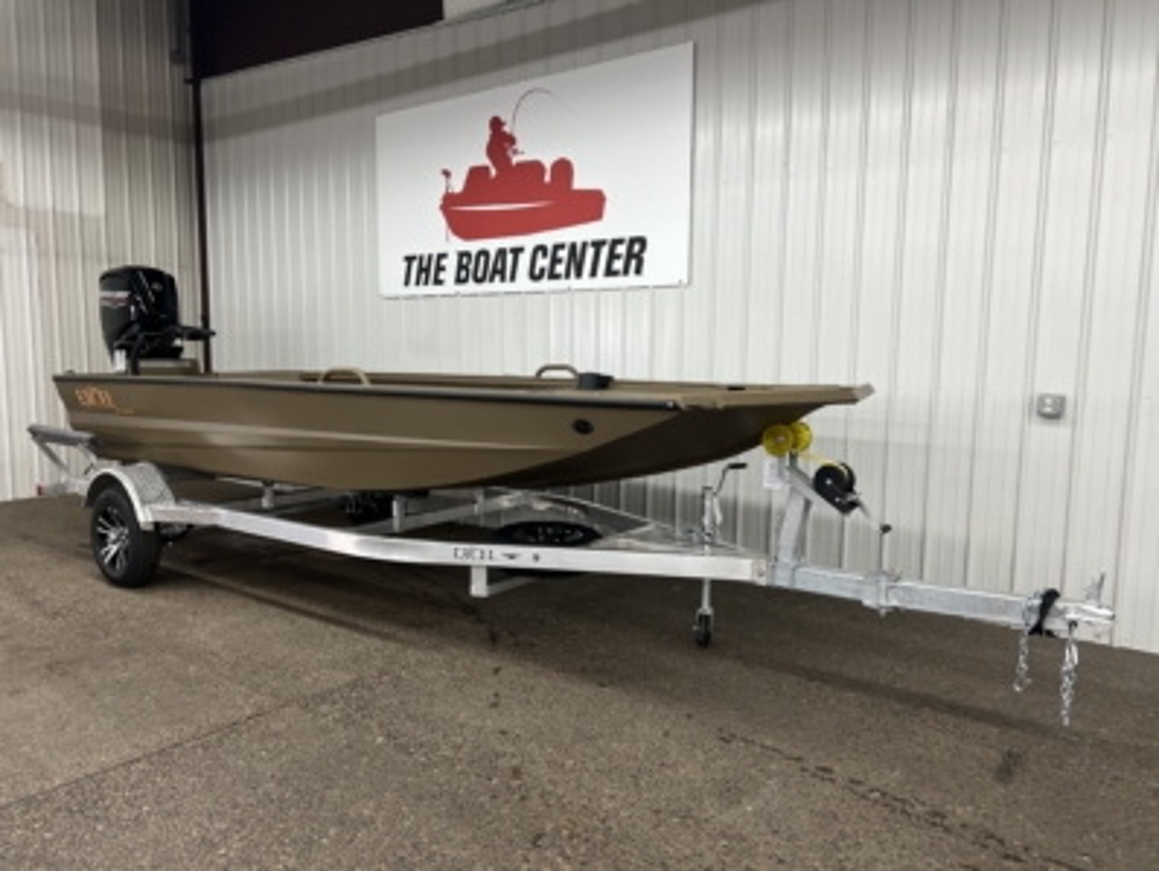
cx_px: 580
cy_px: 436
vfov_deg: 53.1
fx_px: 871
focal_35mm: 26
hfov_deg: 67.3
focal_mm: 5.7
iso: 125
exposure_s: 1/120
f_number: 1.5
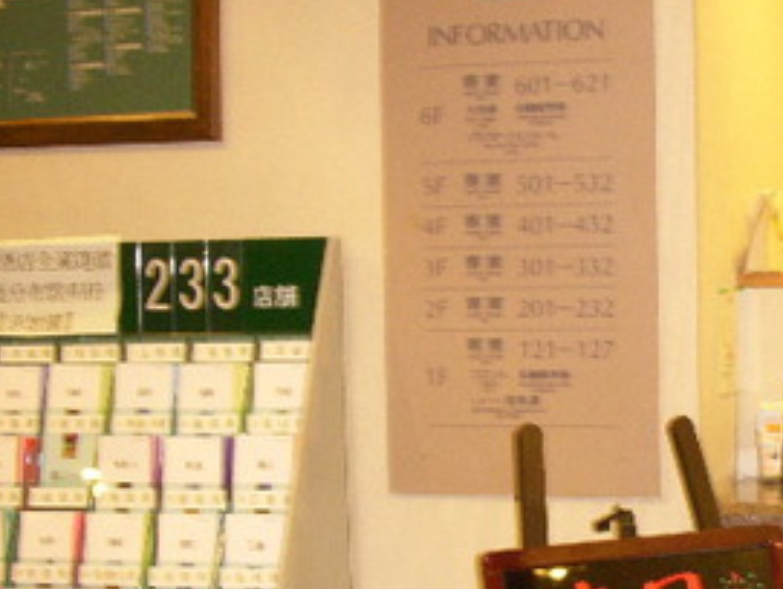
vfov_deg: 17.5
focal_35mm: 84
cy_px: 427
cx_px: 699
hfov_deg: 22.7
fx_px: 1903
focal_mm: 6.3
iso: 320
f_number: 3.3
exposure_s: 1/15
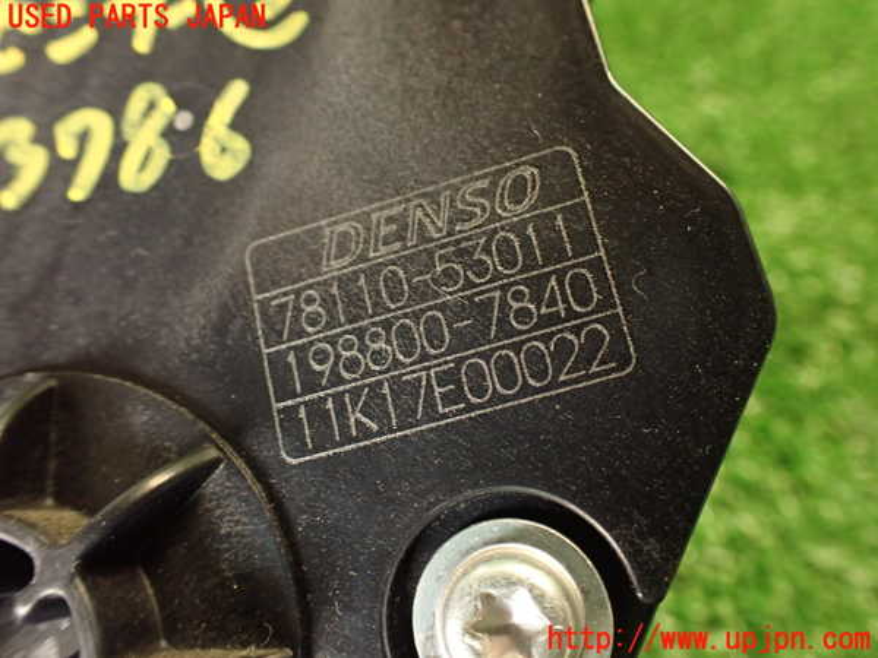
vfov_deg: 46.8
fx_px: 761
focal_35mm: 30
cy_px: 329
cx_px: 439
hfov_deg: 60.0
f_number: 2.3
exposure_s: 1/30
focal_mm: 5.4
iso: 500
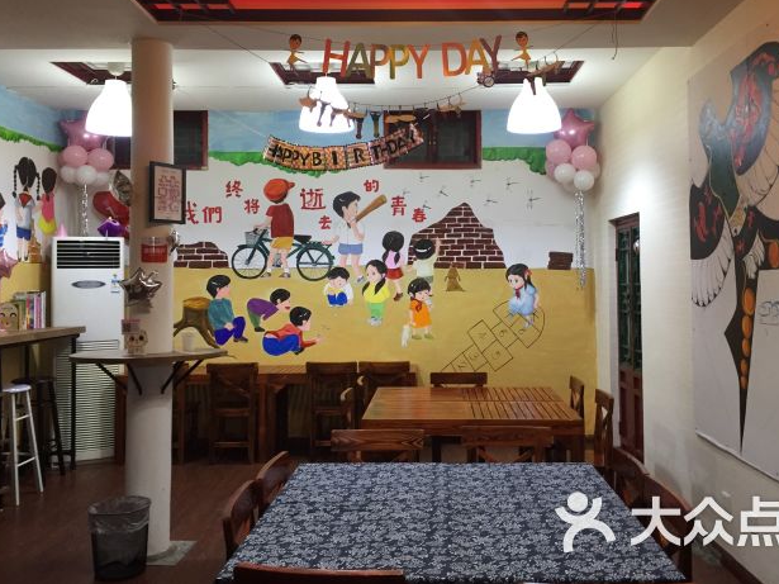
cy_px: 255
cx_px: 429
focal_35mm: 33
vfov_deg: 42.8
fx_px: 742
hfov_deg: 55.3
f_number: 2.2
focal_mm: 4.15
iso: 160
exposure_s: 1/33
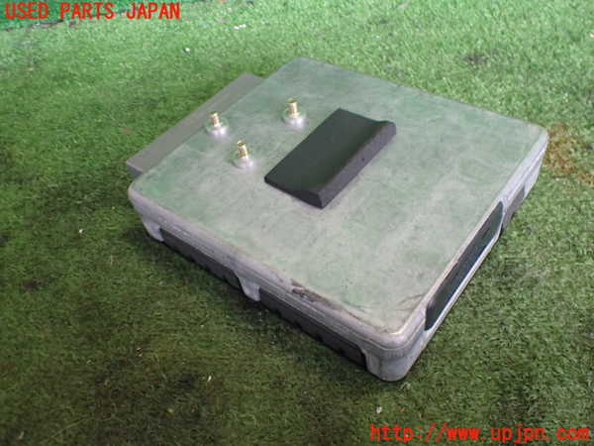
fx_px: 515
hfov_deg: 60.0
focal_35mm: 30
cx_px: 297
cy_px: 223
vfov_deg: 46.8
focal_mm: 5.4
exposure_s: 1/125
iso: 640
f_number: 2.3
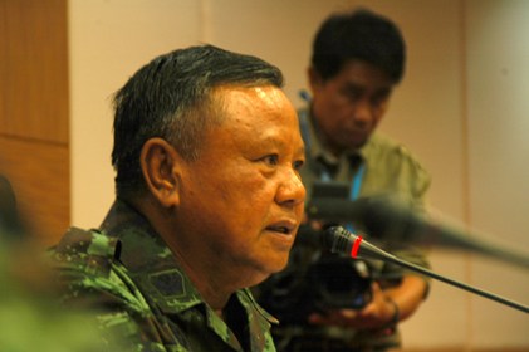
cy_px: 176
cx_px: 264
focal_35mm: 180
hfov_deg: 11.4
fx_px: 2643
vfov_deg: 7.6
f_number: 6
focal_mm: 120
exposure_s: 1/13
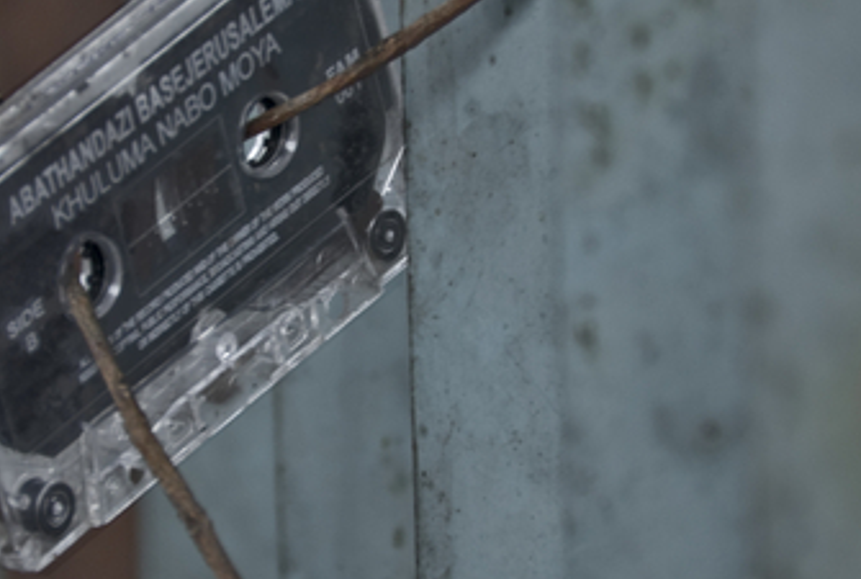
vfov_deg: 1.9
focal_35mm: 716
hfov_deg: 2.9
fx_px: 17162
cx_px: 350
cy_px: 306
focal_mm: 200
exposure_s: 1/25
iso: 200
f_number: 5.6
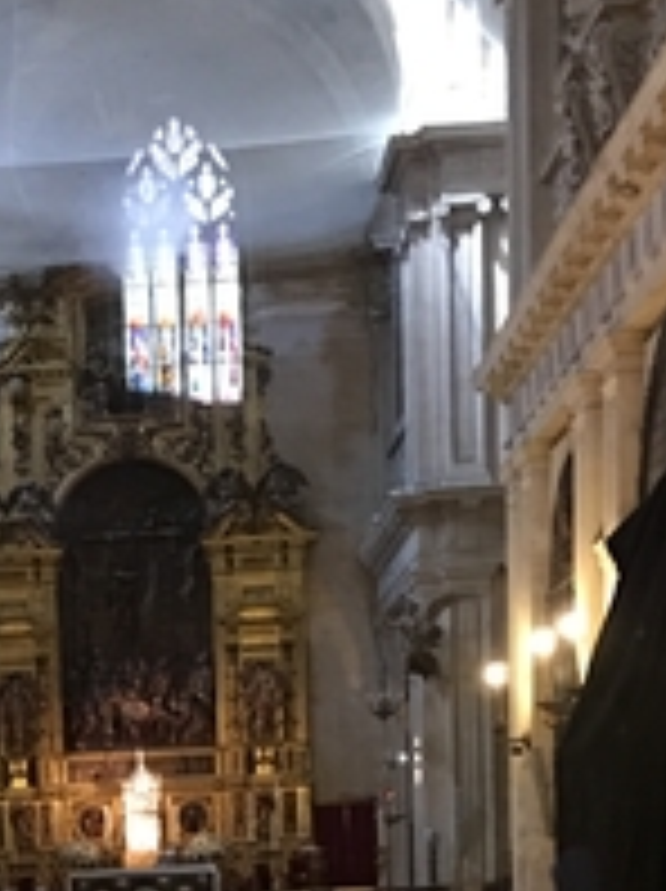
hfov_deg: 16.4
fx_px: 2262
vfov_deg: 20.2
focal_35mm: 88
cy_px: 1192
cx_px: 18
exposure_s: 1/8
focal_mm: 4.15
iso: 125
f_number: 2.2
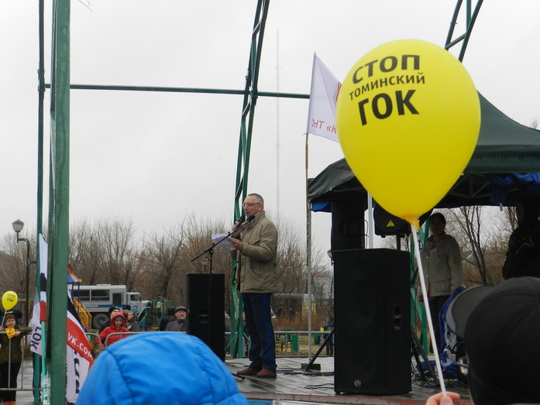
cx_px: 270
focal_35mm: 68
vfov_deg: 21.6
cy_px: 202
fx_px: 1061
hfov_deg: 28.6
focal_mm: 12.1
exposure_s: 1/125
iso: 160
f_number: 4.7
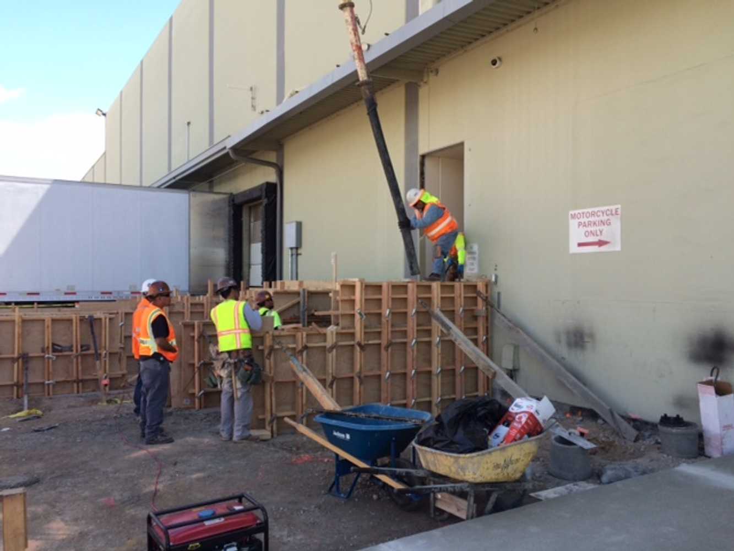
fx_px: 615
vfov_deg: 48.2
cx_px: 367
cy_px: 276
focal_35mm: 29
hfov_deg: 61.7
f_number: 2.2
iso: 32
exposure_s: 1/586
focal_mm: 4.15
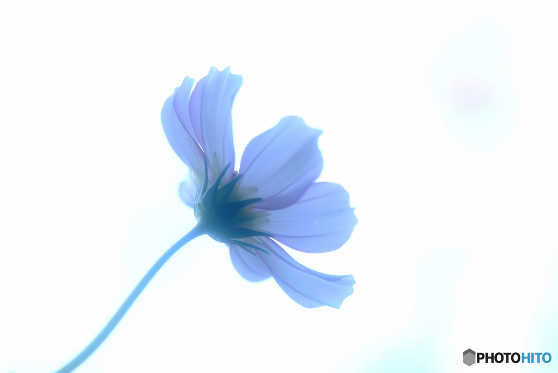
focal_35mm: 218
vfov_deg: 6.3
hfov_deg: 9.4
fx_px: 3382
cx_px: 279
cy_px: 186
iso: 400
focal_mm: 145
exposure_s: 1/500
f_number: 5
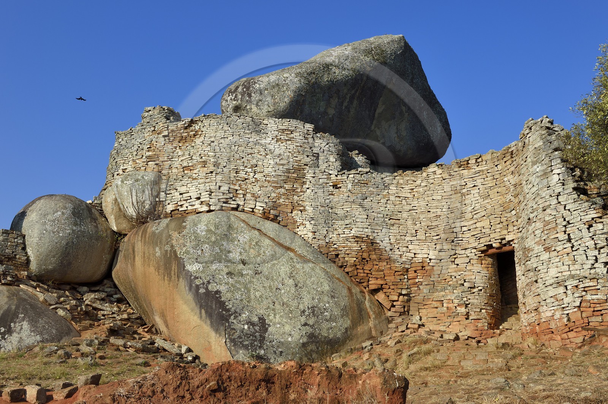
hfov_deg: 48.5
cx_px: 304
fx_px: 675
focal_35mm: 40
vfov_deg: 33.3
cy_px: 202
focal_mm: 40
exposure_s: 1/250
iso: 200
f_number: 11
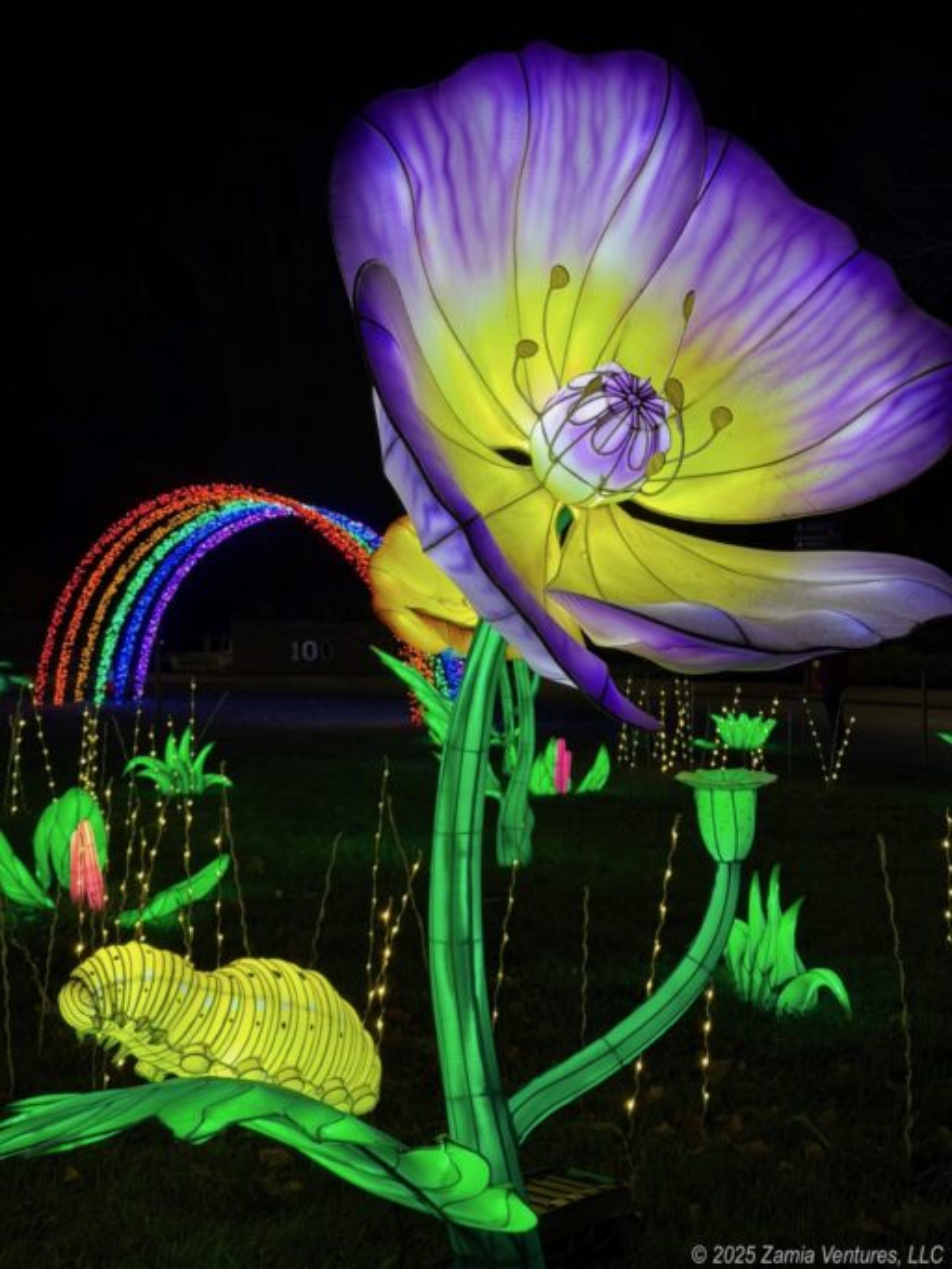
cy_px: 634
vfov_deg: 39.7
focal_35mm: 48
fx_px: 1761
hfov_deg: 30.3
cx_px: 476
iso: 64
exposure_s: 1/60
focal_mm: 6.76
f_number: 1.78
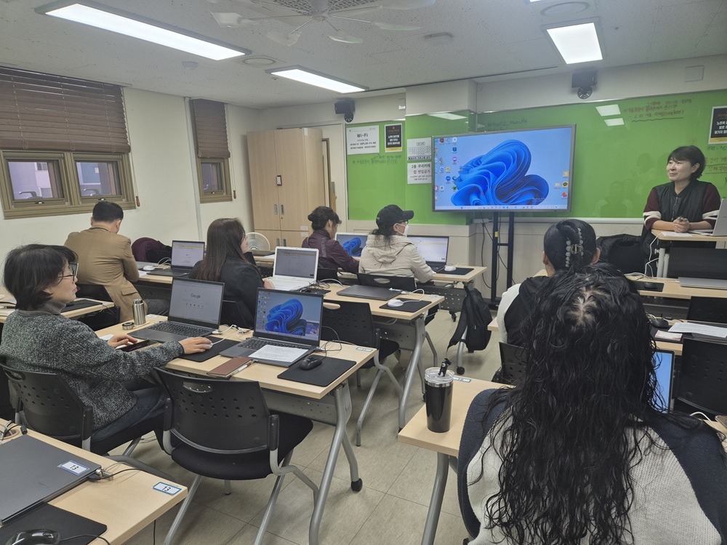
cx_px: 364
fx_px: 483
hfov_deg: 73.9
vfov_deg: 58.9
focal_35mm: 23
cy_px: 272
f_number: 1.8
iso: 50
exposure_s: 1/120
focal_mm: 5.4
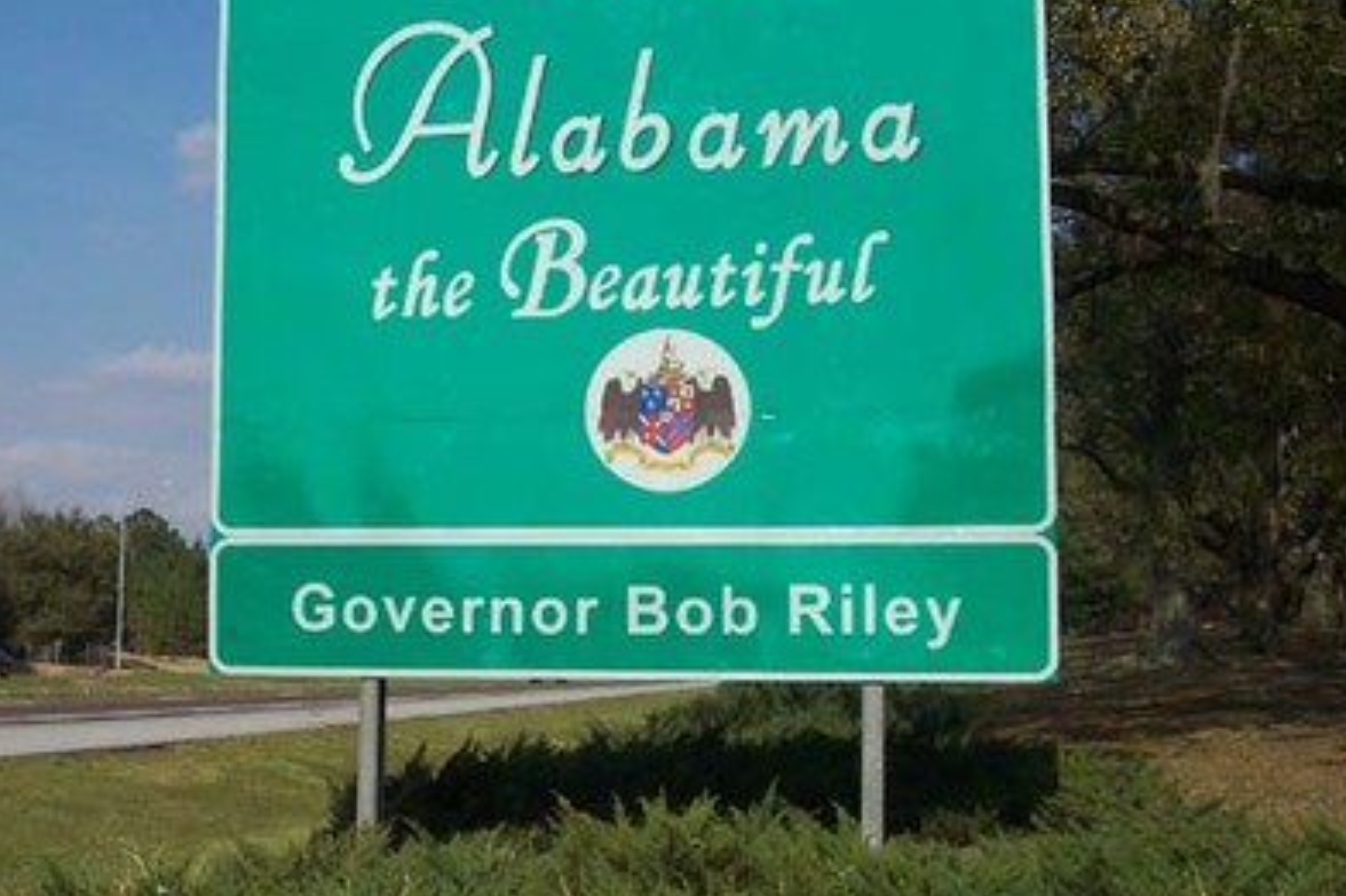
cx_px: 347
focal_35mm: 62
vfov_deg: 21.9
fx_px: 2317
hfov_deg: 31.8
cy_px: 364
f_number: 4.8
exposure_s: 1/1000
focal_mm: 8
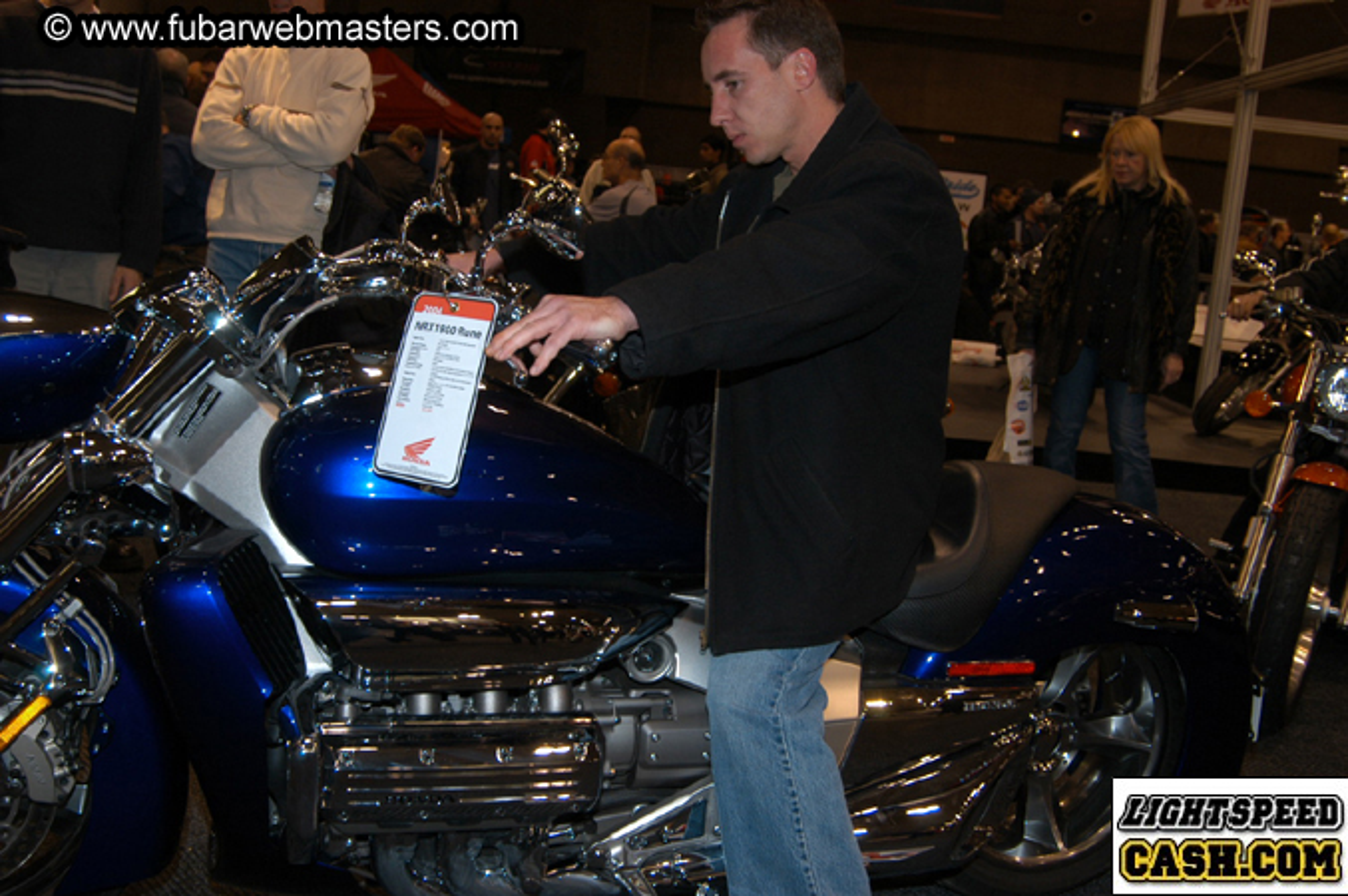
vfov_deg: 36.8
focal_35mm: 36
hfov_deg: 53.2
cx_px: 674
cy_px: 448
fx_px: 1347
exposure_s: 1/60
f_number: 5
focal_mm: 24
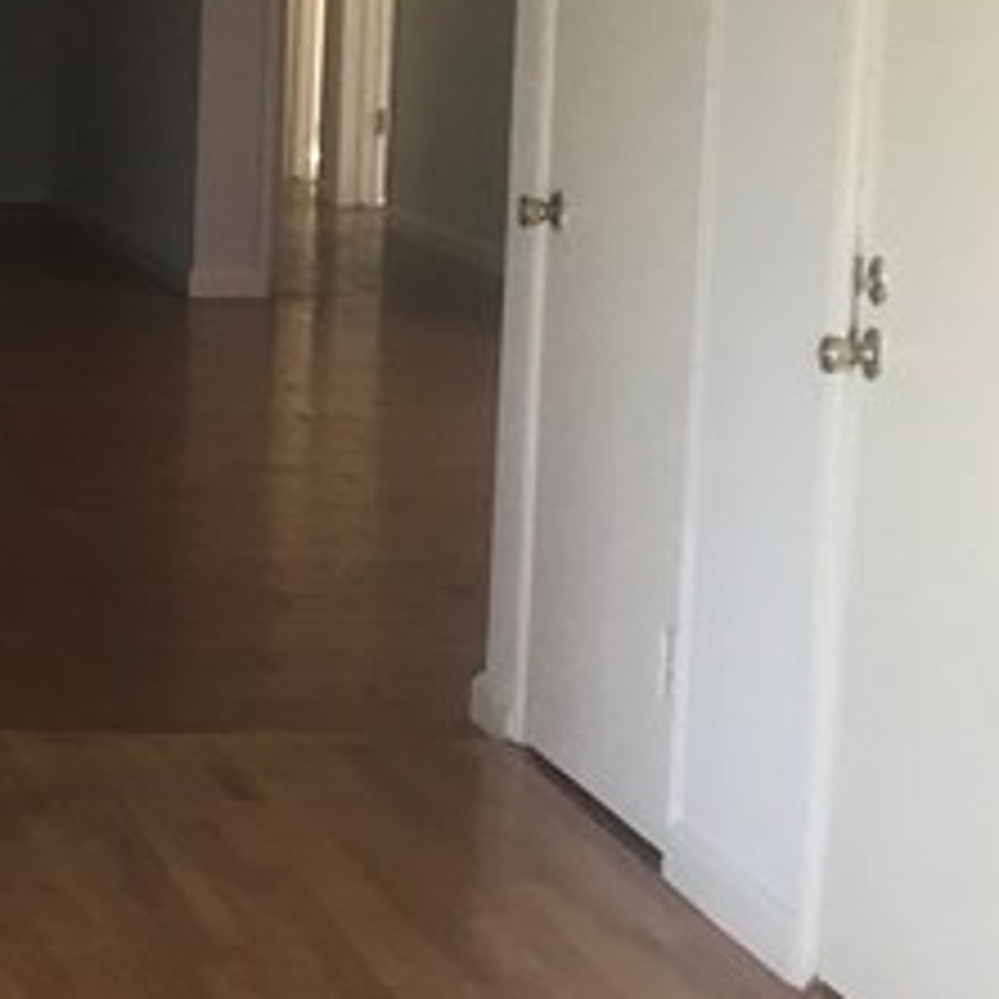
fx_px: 3722
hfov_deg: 13.1
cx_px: -1040
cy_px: 369
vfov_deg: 15.3
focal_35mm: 114
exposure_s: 1/120
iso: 32
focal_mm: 3.99
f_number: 1.8
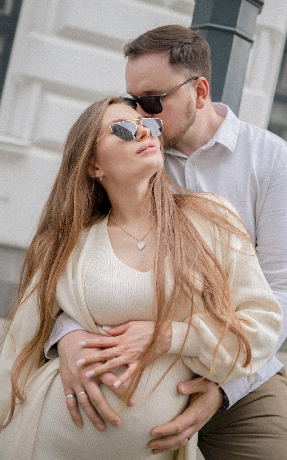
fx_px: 451
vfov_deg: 54.0
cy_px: 229
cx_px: 143
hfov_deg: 35.3
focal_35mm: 36
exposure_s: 1/250
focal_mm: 35
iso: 160
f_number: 2
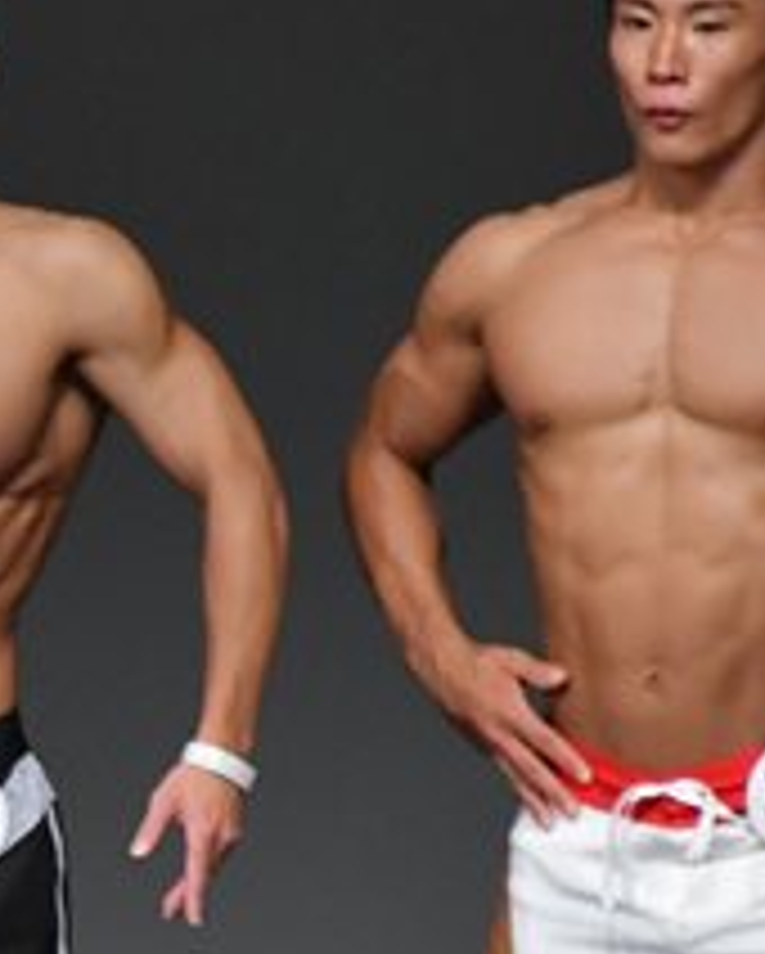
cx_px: -803
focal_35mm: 1285
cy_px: 860
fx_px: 36315
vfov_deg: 1.5
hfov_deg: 1.2
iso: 4000
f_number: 5.6
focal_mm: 250
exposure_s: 1/400
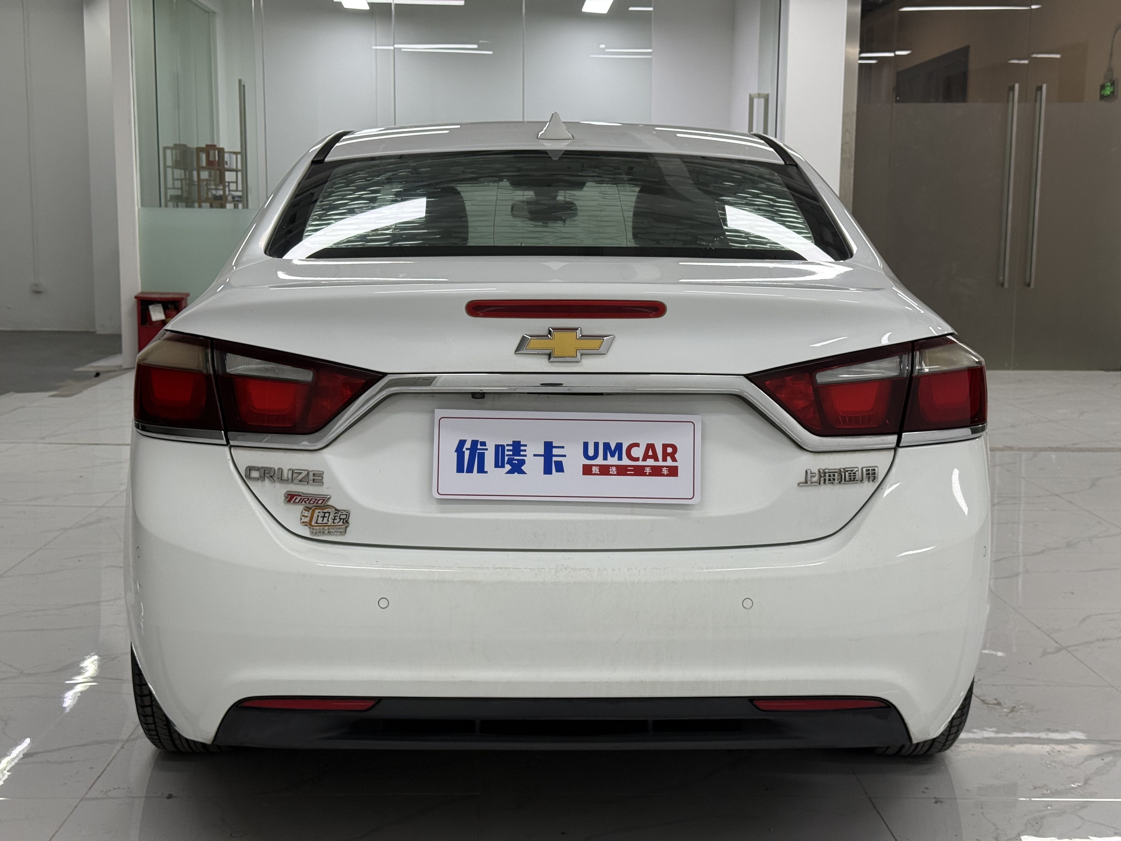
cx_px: 560
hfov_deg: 39.7
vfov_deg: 30.3
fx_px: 1554
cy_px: 420
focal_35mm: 48
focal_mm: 6.76
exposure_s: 1/100
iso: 80
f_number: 1.78
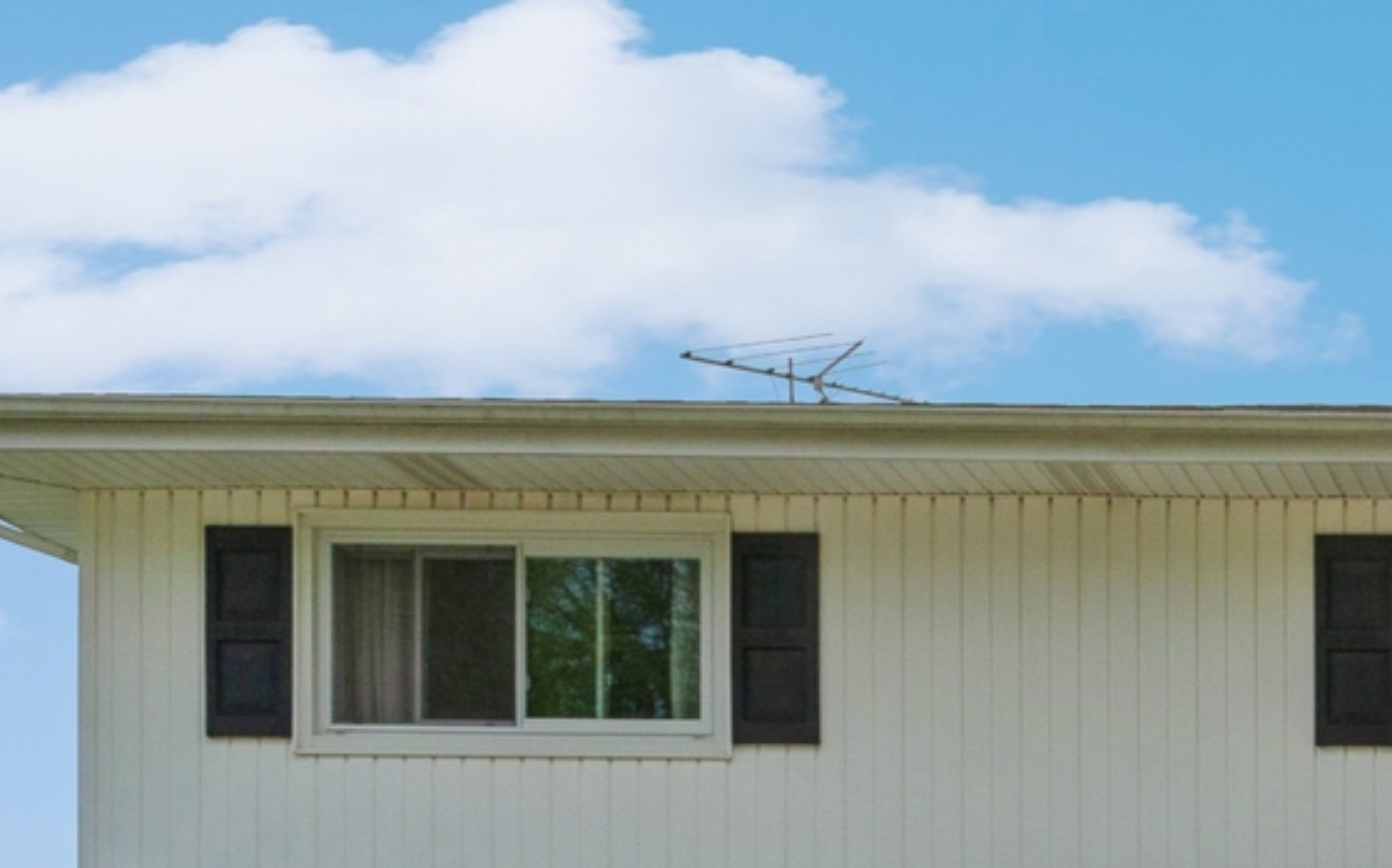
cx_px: 1817
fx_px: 2693
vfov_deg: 17.9
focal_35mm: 71
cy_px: 843
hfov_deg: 25.0
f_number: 8
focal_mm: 24
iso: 200
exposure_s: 1/1600
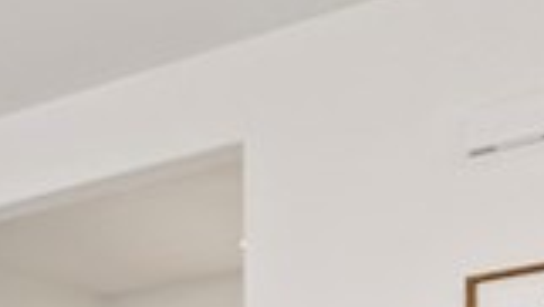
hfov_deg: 13.8
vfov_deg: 11.4
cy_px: 676
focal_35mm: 93
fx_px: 1343
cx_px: -845
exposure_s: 1/4
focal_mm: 14
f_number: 10
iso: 500
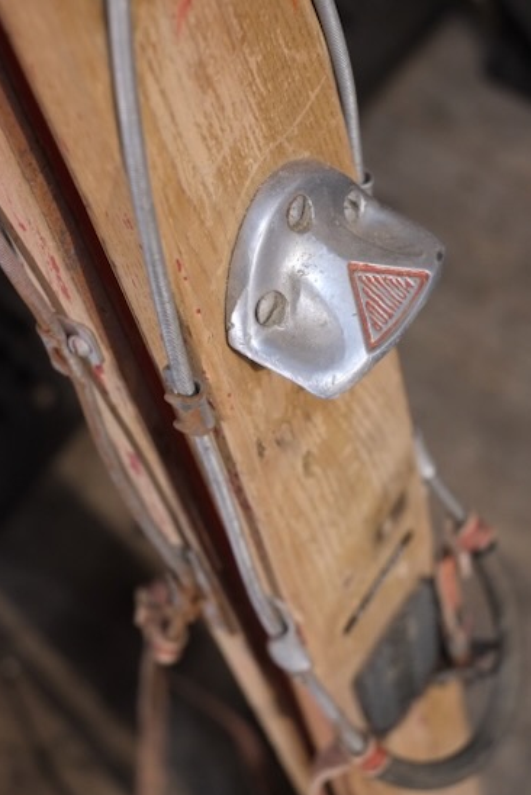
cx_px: 281
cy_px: 411
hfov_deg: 23.4
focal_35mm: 58
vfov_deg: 34.5
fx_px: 1282
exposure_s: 1/125
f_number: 4
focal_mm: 35
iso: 3200
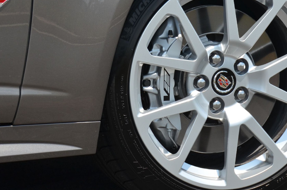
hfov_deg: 11.8
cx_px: 189
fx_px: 1391
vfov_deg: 7.8
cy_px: 51
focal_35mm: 175
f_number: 6.3
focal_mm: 65
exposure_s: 1/1600
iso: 400
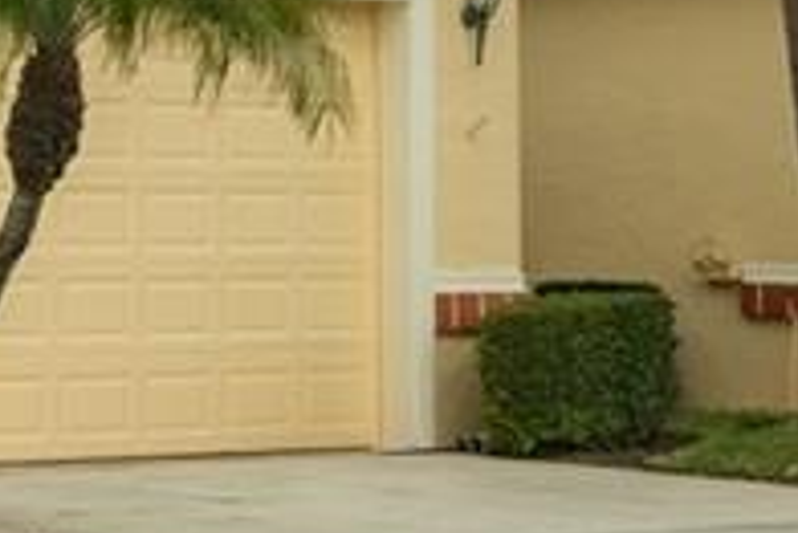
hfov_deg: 10.6
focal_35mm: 183
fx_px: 4059
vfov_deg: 7.5
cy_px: 283
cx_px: -562
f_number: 8
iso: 2000
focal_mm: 35
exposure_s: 1/1600
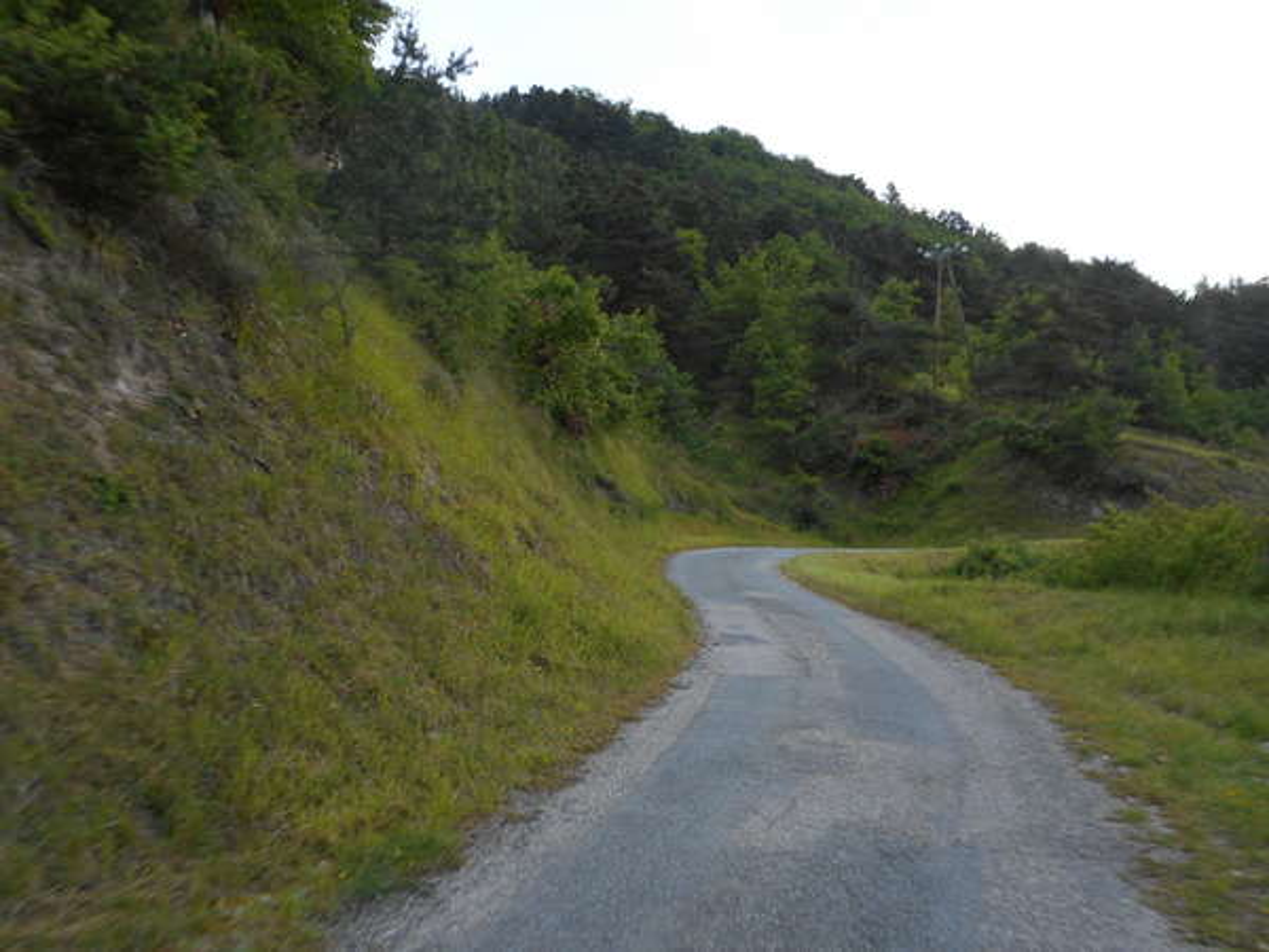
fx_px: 1246
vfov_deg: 41.8
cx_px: 634
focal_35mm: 34
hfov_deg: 54.0
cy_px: 476
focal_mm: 6
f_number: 4.2
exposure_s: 1/30
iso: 110
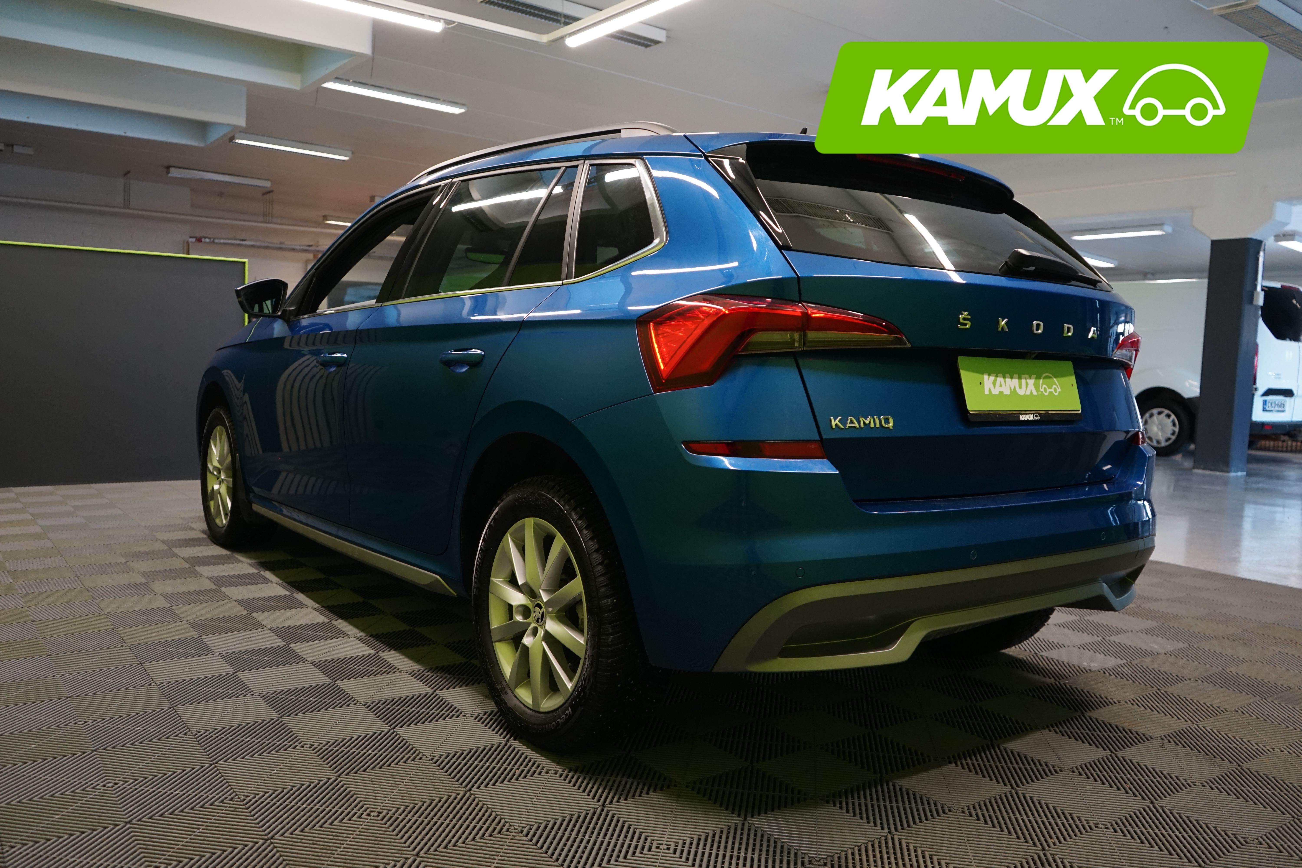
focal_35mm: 28
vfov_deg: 46.4
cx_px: 651
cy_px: 434
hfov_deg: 65.5
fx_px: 1013
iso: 1000
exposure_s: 1/30
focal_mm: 28
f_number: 4.5
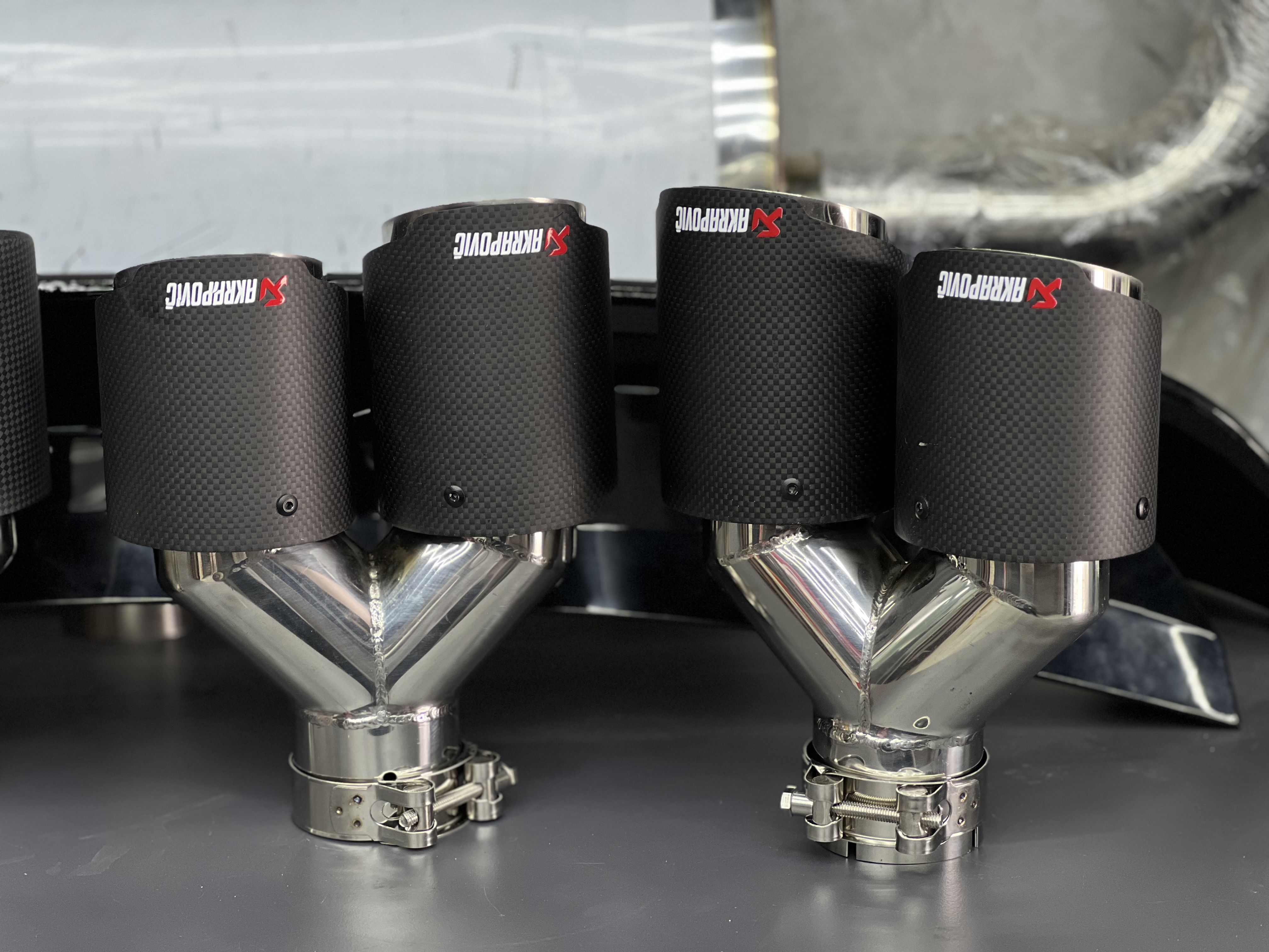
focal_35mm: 77
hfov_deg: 25.3
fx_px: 2823
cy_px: 476
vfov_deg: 19.1
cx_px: 634
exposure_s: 1/33
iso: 125
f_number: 2.8
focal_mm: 9
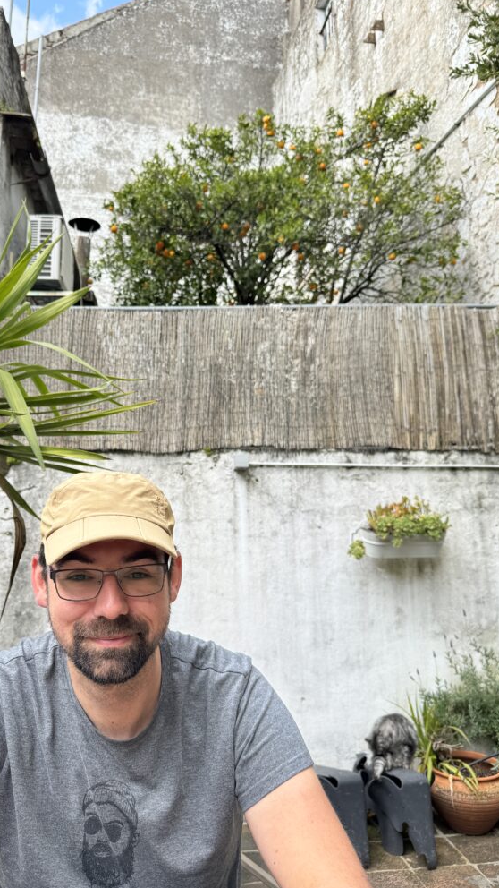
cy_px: 436
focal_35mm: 27
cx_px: 167
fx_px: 635
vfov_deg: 69.9
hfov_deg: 42.3
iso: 80
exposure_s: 1/756
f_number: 1.78
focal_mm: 6.86
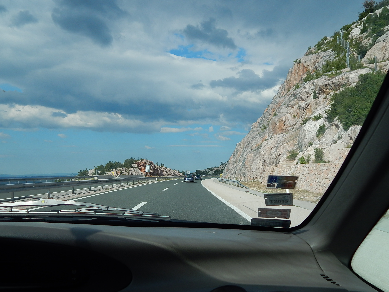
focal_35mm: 31
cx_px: 194
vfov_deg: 45.4
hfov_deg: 58.4
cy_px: 146
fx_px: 348
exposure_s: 1/400
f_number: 6.5
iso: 125
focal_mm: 5.6
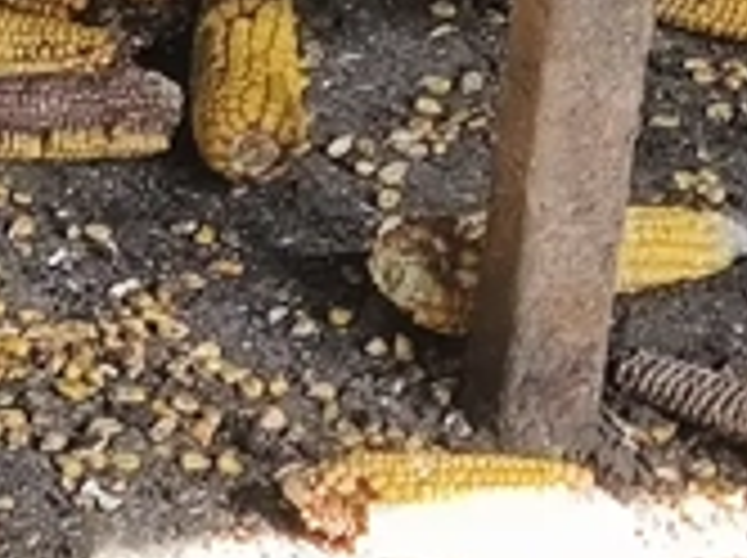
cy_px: -338
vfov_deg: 6.5
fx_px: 4805
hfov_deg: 8.6
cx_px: -572
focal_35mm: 223
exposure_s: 1/99.9
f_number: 1.65
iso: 250
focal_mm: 6.18
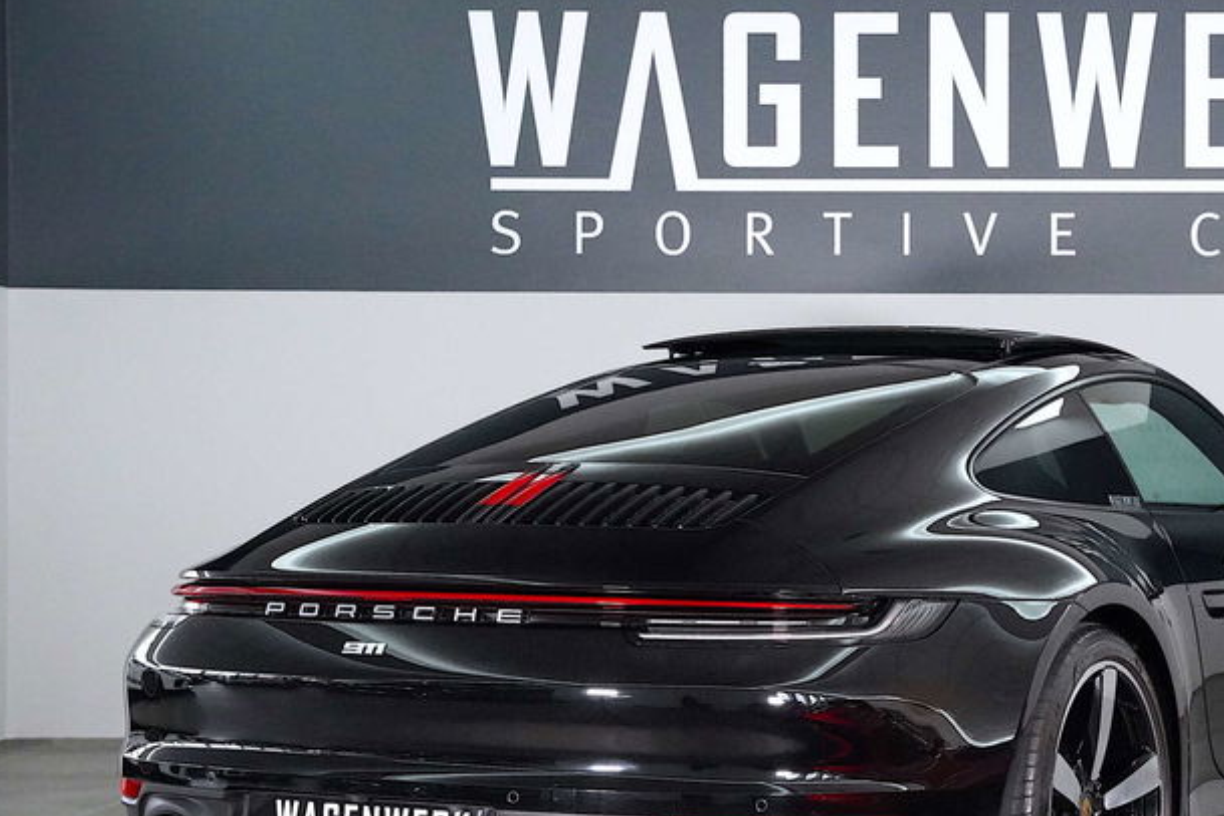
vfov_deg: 18.2
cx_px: 973
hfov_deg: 26.5
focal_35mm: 75
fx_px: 2550
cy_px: 492
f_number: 5.6
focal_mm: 44.6
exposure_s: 1/15
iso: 12800
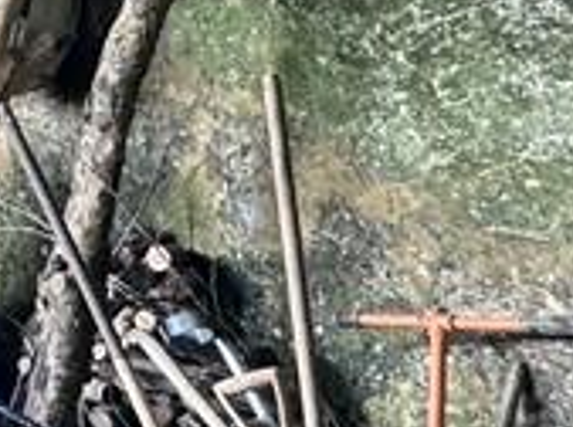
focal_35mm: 85
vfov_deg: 16.7
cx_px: -698
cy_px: -47
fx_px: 1404
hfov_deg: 15.7
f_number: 2.2
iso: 100
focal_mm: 2.22
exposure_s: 1/99
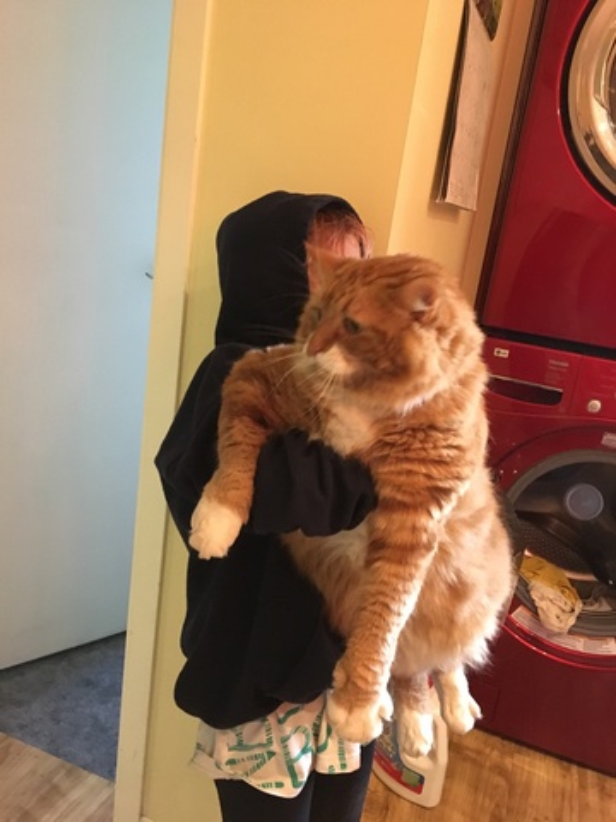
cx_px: 308
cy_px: 411
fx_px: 688
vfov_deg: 61.7
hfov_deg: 48.2
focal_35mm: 29
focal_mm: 4.15
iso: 320
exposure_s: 1/15
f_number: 2.2
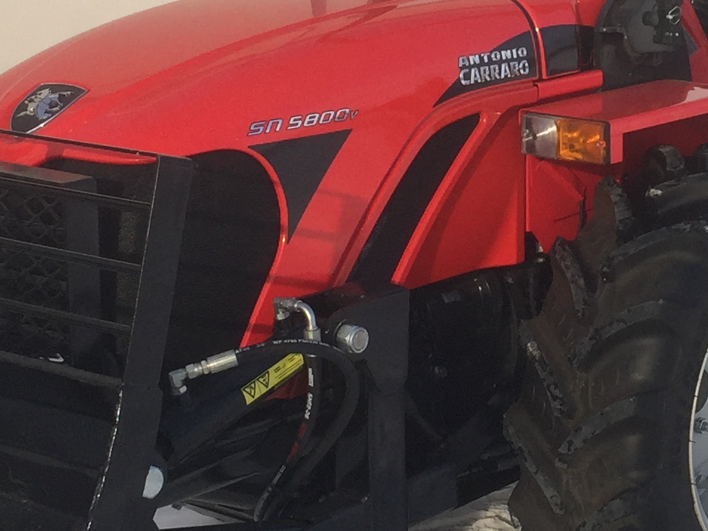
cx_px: 615
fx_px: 2025
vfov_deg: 14.9
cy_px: 144
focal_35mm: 99
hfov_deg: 19.5
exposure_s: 1/1647
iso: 32
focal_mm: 4.15
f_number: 2.2
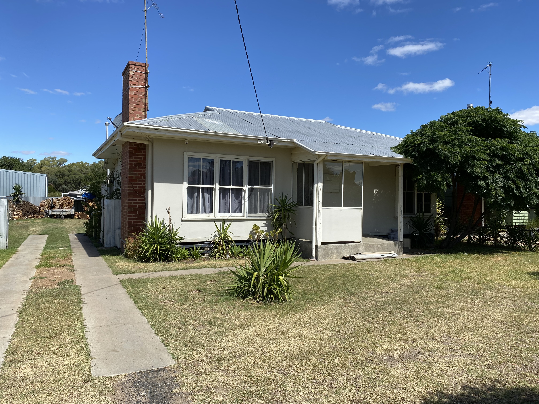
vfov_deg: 53.1
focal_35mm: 26
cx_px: 270
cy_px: 202
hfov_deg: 67.3
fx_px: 405
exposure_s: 1/3300
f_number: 1.8
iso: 32
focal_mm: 4.25
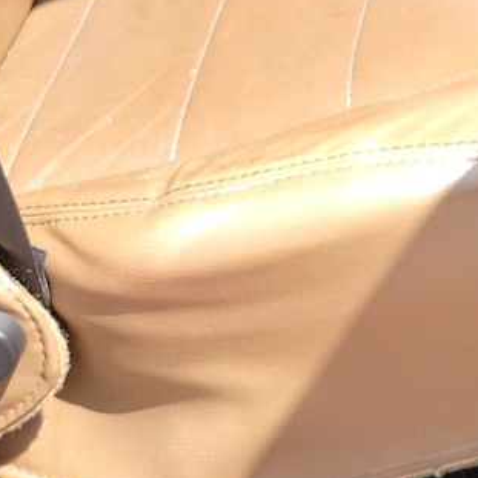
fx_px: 1703
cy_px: -373
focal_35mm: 109
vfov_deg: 14.2
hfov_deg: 14.8
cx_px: 721
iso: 50
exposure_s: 1/133
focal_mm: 6.7
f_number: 1.8
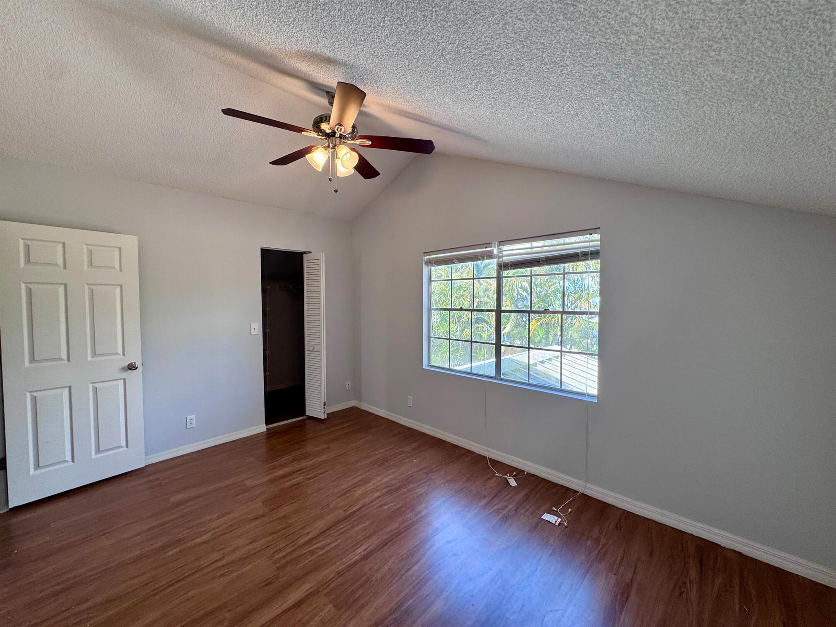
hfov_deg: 102.1
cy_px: 314
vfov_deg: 85.7
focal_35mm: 14
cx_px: 418
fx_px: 338
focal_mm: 2.22
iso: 50
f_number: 2.2
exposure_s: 1/120
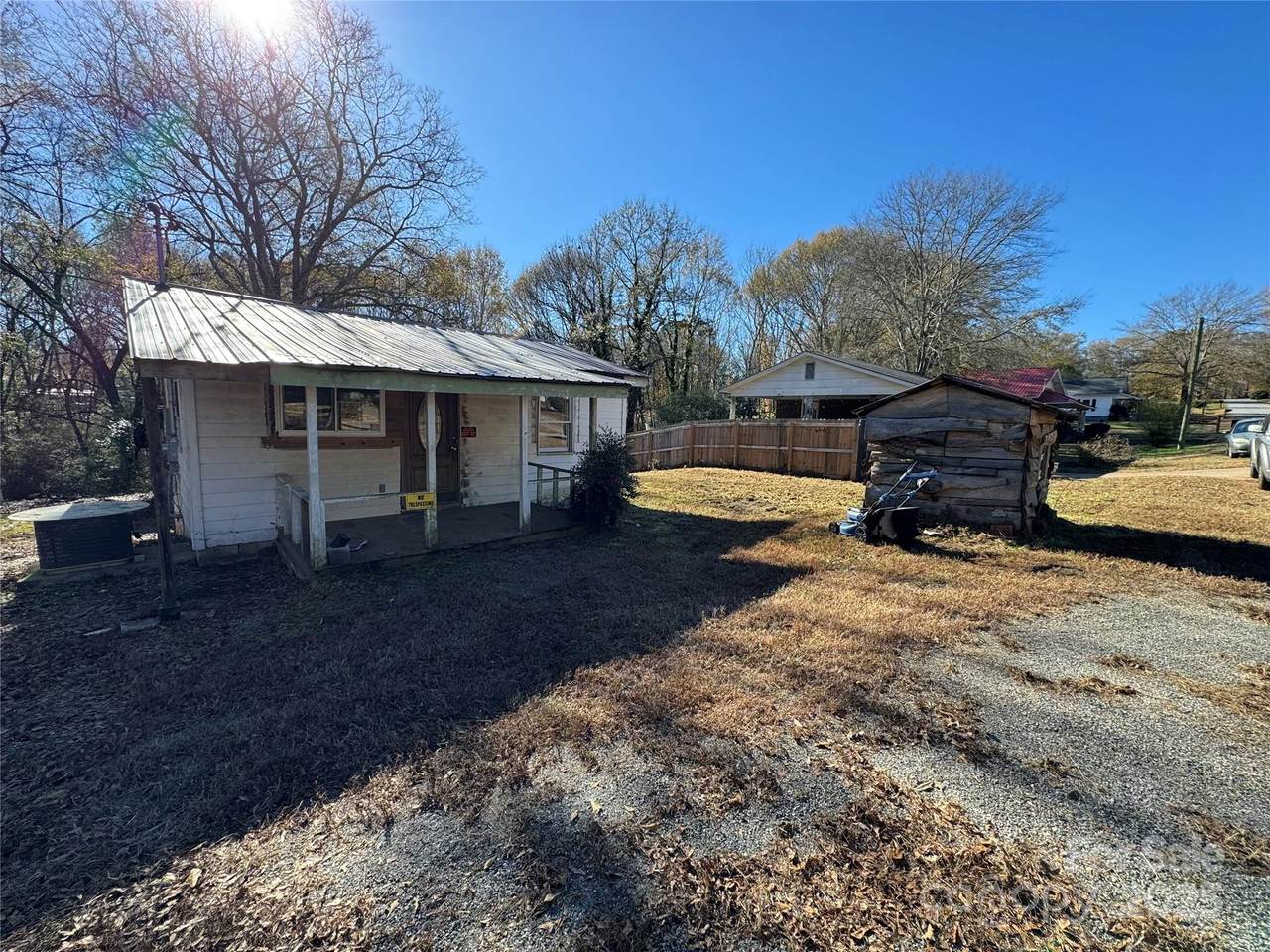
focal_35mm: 14
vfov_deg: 85.7
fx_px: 514
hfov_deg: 102.1
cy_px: 476
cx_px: 635
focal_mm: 2.22
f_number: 2.2
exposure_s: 1/512
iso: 40
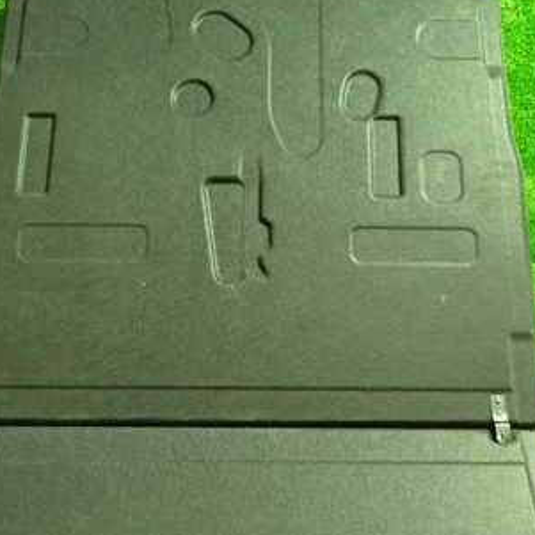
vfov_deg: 38.3
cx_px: 295
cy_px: 293
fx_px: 769
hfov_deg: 38.3
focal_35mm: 44
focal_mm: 4.5
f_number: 2
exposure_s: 1/30
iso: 640
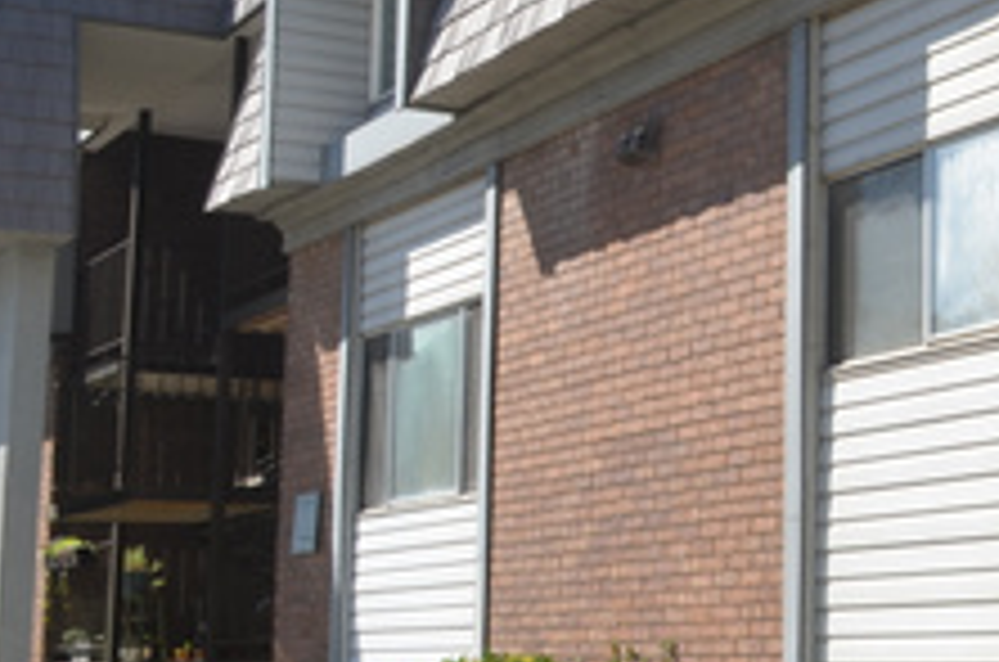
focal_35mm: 78
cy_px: 315
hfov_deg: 23.1
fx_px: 2160
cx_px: 1296
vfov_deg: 17.4
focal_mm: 18
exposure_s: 1/200
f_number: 7.1
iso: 100
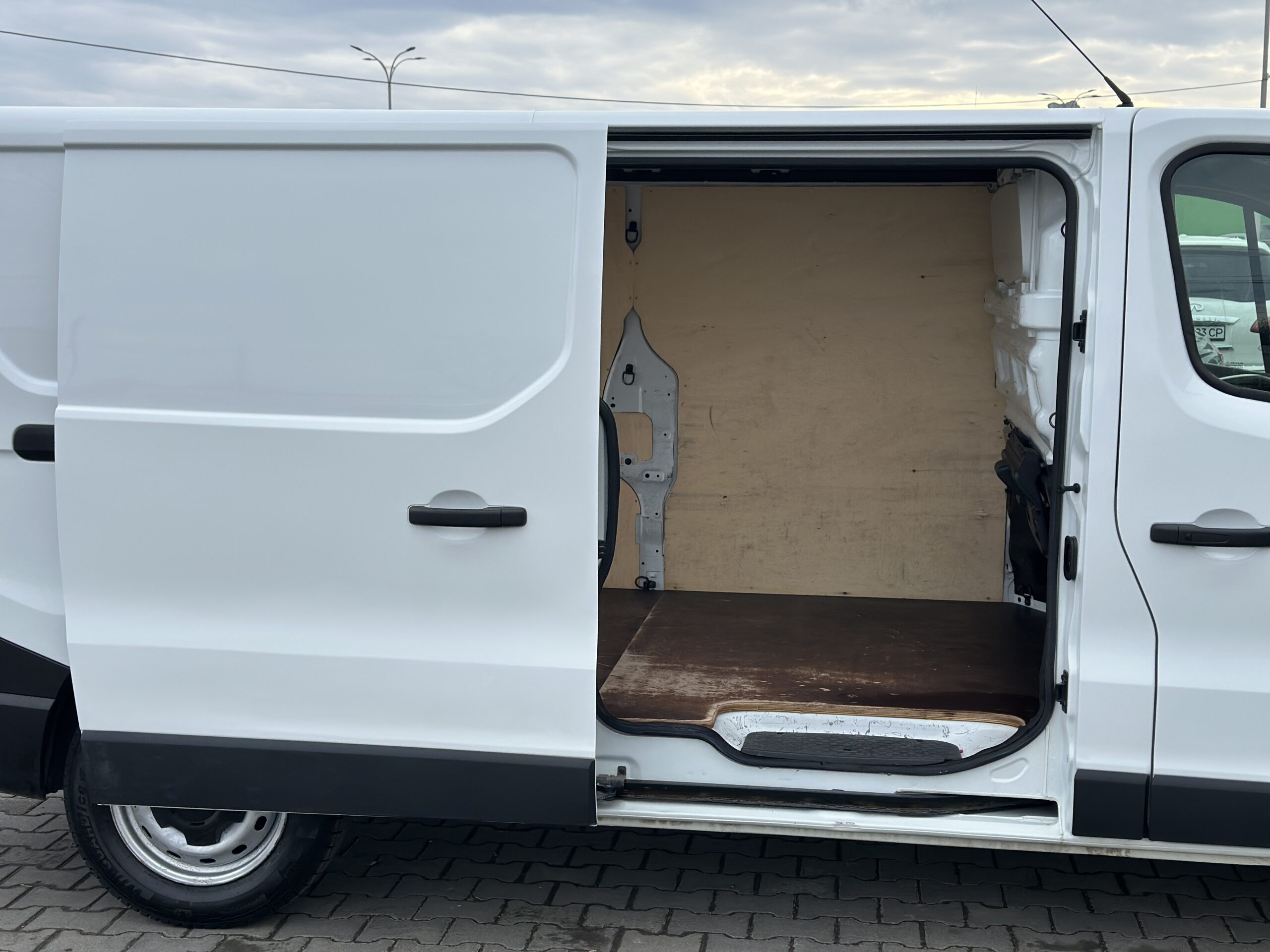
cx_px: 635
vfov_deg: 30.3
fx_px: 1761
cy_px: 476
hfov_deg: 39.7
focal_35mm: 48
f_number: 1.78
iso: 100
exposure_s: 1/1953
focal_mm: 6.86
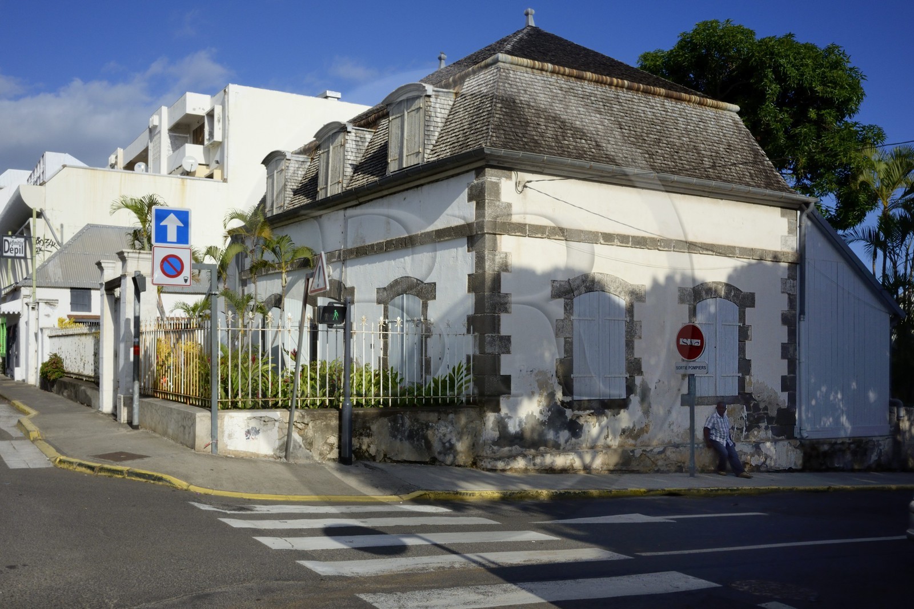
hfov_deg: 65.5
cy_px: 304
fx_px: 711
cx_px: 457
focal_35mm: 28
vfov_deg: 46.4
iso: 200
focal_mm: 18.5
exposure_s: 1/640
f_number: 10
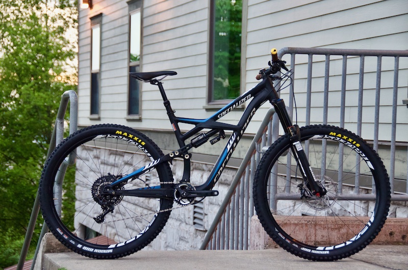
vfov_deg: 13.0
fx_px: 1188
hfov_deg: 19.5
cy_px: 135
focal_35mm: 105
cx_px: 204
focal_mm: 70
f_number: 5
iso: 1600
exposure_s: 1/60
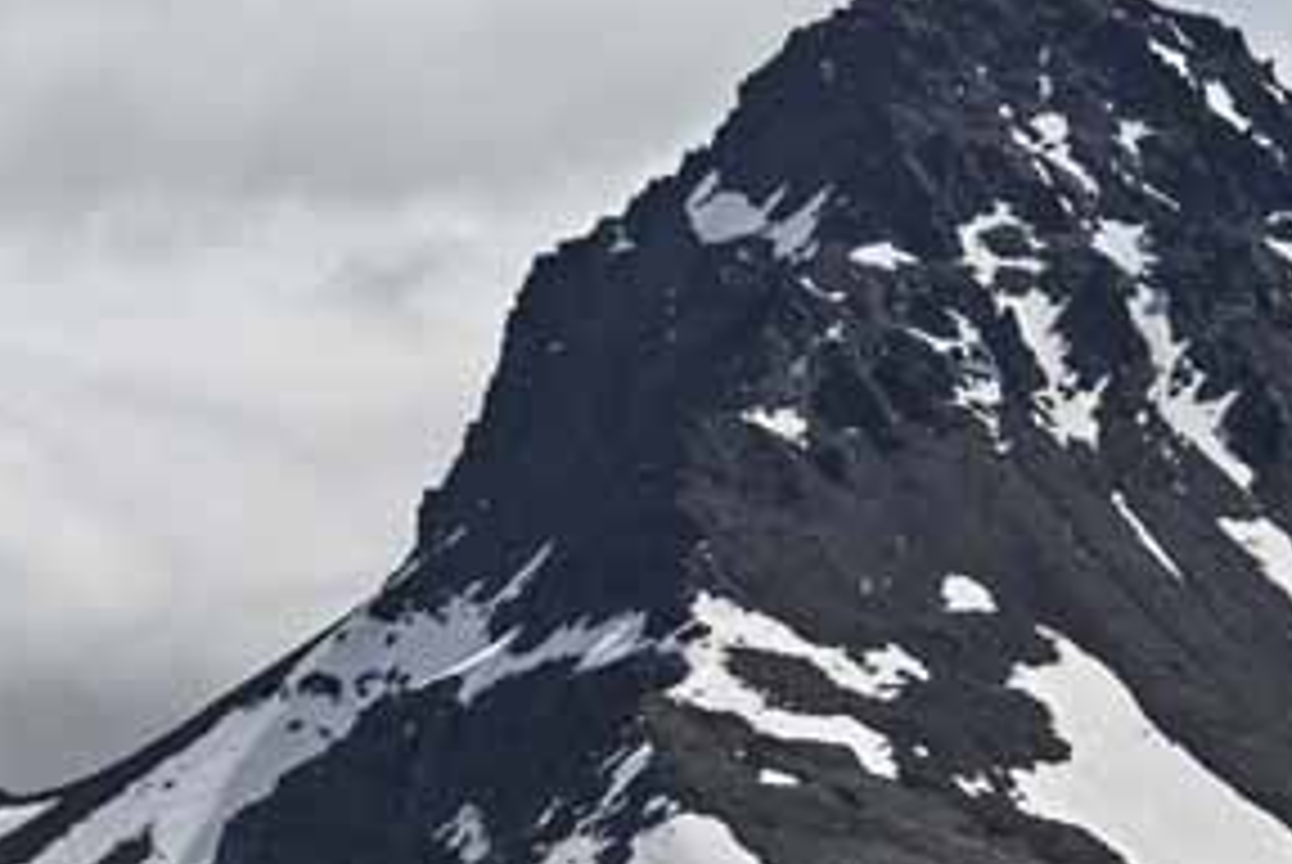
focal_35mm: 334
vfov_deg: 4.1
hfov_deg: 6.2
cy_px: 369
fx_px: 11999
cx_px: 1035
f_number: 5.6
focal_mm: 120
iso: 100
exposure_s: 1/2500
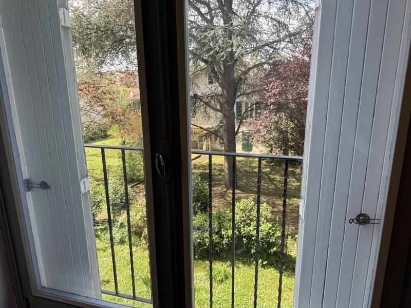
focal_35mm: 24
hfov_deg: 71.6
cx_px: 206
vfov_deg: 56.8
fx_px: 285
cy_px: 154
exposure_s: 1/535
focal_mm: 6.76
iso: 80
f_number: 1.78
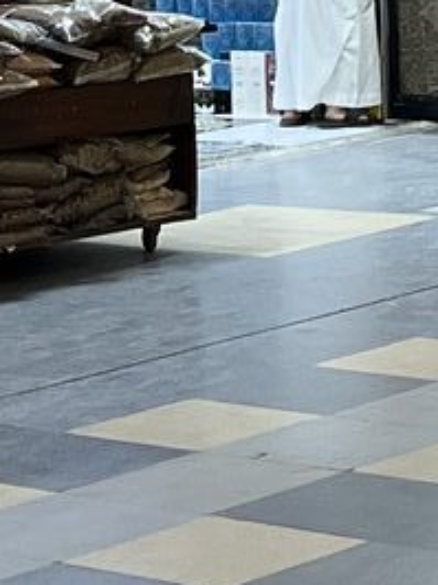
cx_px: 511
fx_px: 3177
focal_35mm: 188
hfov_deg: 7.8
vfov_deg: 9.9
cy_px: -532
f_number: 1.6
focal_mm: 5.1
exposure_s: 1/120
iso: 80
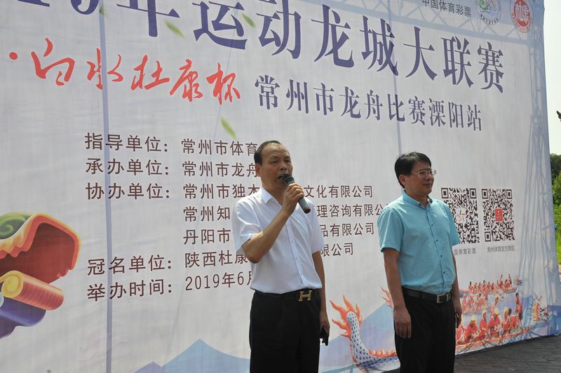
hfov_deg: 50.7
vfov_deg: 35.0
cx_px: 280
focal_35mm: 38
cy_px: 186
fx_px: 592
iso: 200
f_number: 9
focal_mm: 38
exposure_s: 1/320
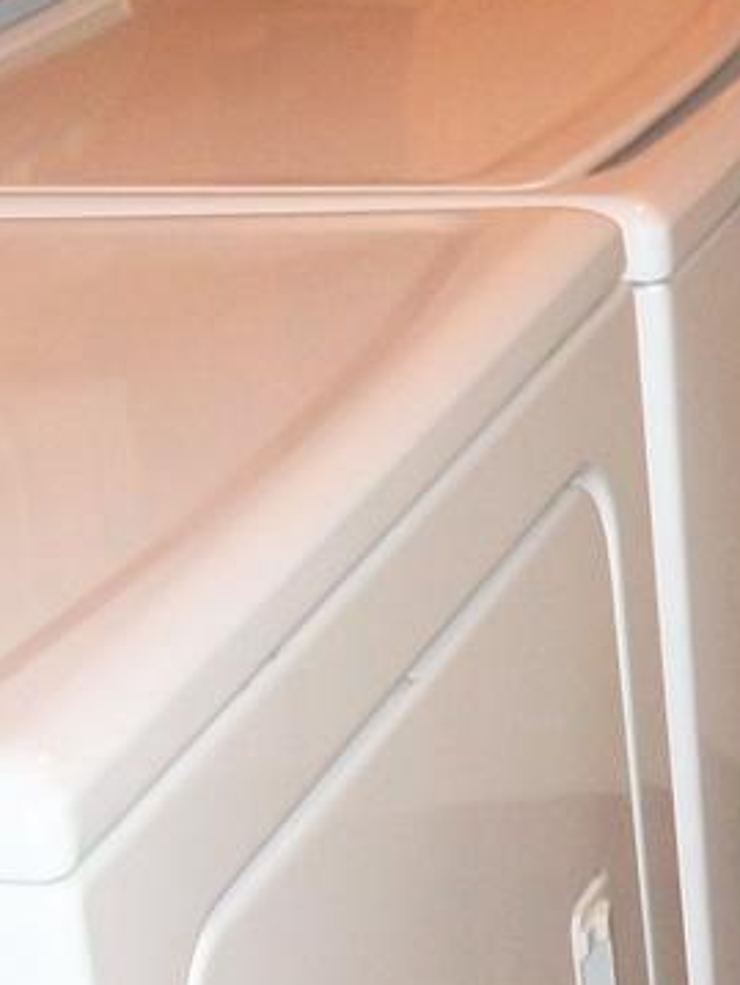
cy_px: 184
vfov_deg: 13.1
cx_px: 1271
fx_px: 4270
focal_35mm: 150
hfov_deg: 9.5
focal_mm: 6.3
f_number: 3.1
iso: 160
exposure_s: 1/30
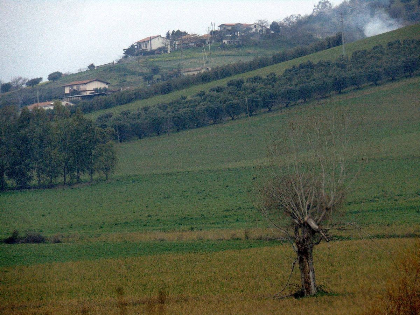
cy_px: 158
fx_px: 3725
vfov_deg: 4.8
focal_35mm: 307
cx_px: 210
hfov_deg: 6.5
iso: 250
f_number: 4.2
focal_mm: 55.1
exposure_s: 1/125
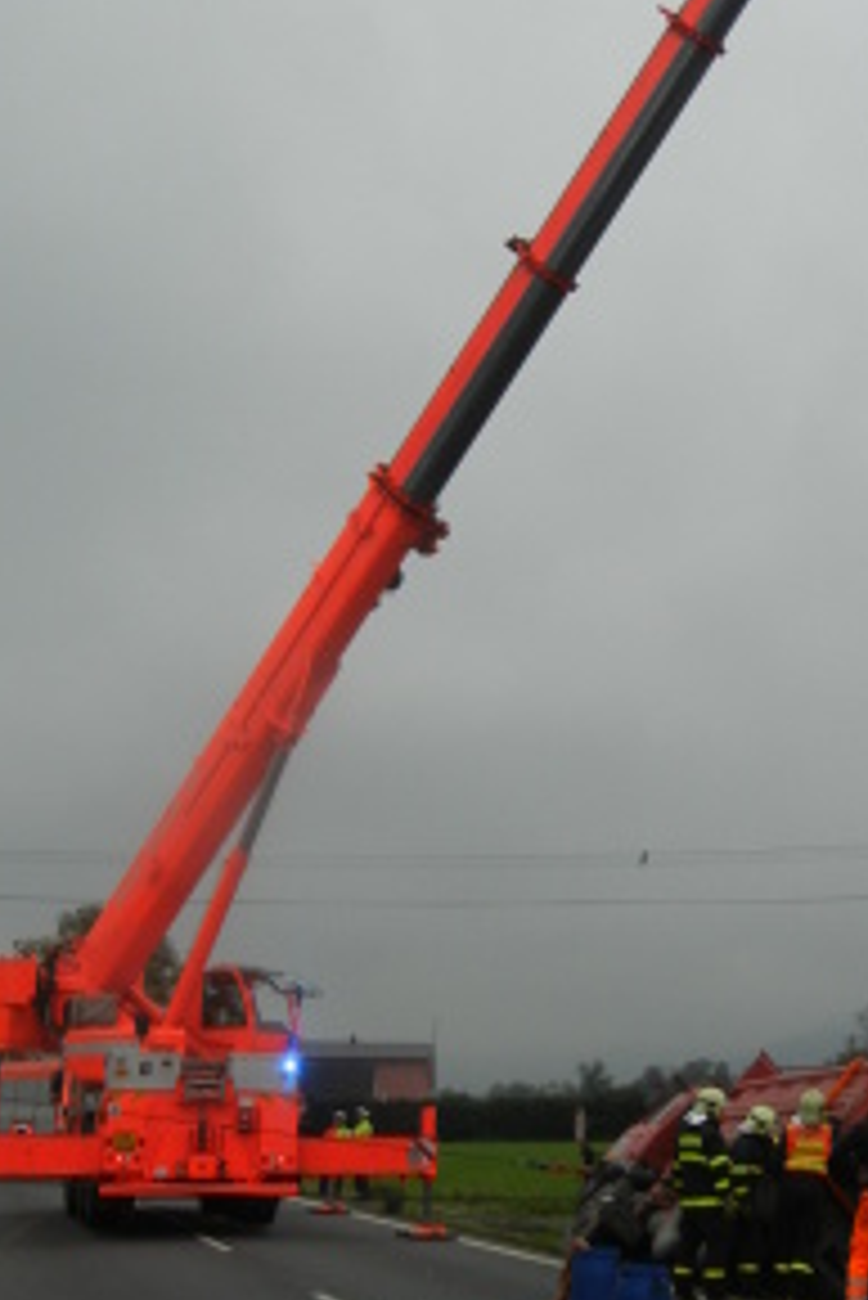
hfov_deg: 24.9
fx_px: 1951
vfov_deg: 36.9
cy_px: 657
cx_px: 623
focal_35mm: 54
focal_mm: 5.4
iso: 160
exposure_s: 1/850
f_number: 3.5
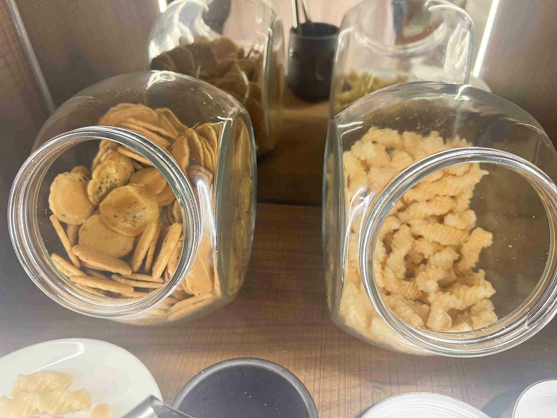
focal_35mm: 26
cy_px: 209
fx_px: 418
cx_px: 278
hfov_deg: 67.3
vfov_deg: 53.1
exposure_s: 1/67
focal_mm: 5.7
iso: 125
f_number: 1.5
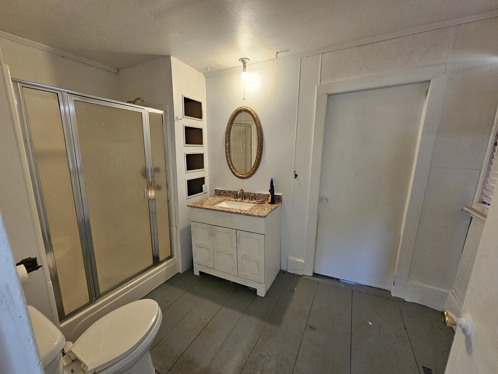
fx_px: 187
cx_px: 249
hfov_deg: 106.2
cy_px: 187
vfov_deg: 89.9
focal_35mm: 13
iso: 320
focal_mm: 2.2
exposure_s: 1/40
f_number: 2.2
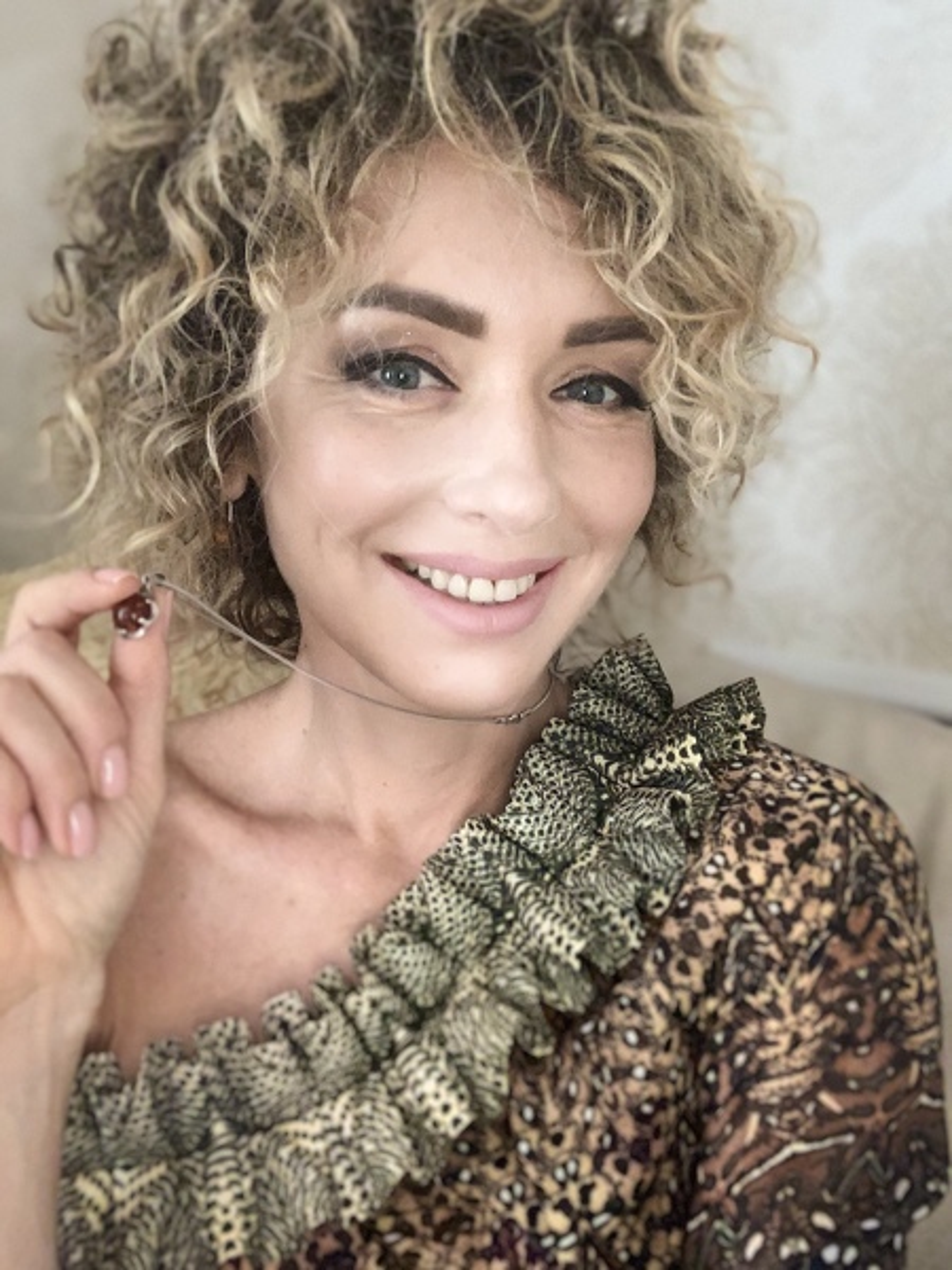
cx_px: 476
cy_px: 635
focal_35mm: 32
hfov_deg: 44.2
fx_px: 1173
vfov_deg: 56.8
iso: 320
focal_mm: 2.87
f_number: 2.2
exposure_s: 1/30
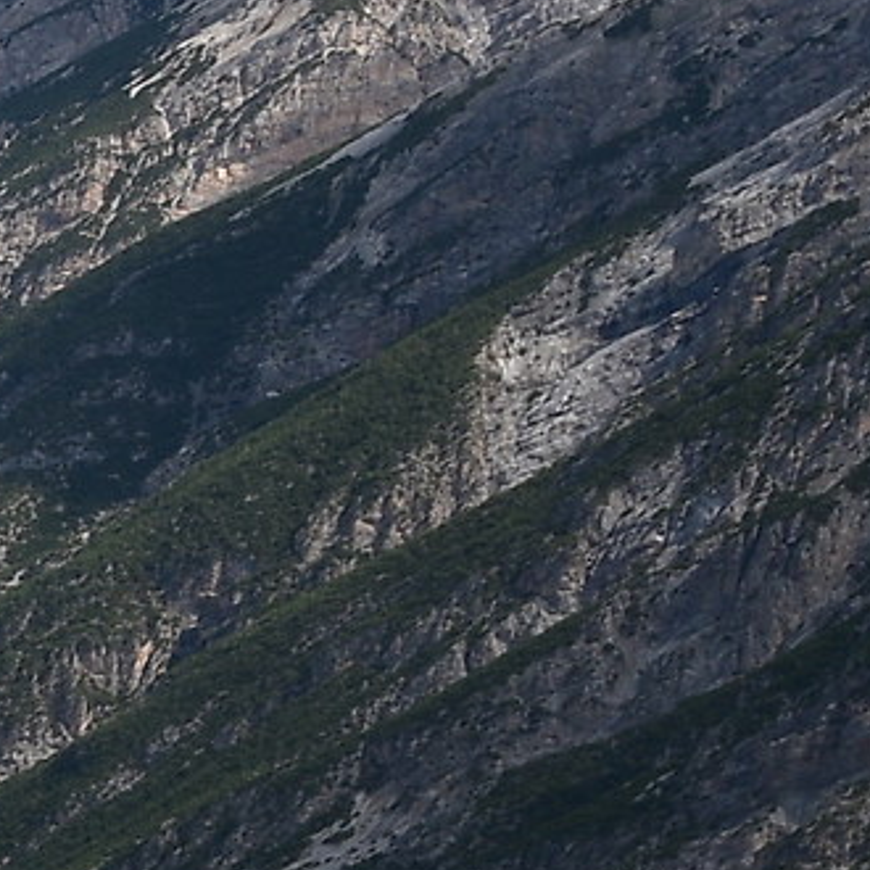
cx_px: -1347
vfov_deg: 10.3
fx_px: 4749
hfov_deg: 9.2
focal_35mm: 167
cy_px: 1098
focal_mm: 18
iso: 125
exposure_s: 1/30
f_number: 11
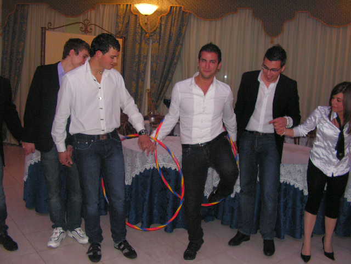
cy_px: 132
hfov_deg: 51.4
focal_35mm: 36
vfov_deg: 39.7
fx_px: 365
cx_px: 176
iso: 200
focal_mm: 6
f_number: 3.2
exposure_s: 1/40
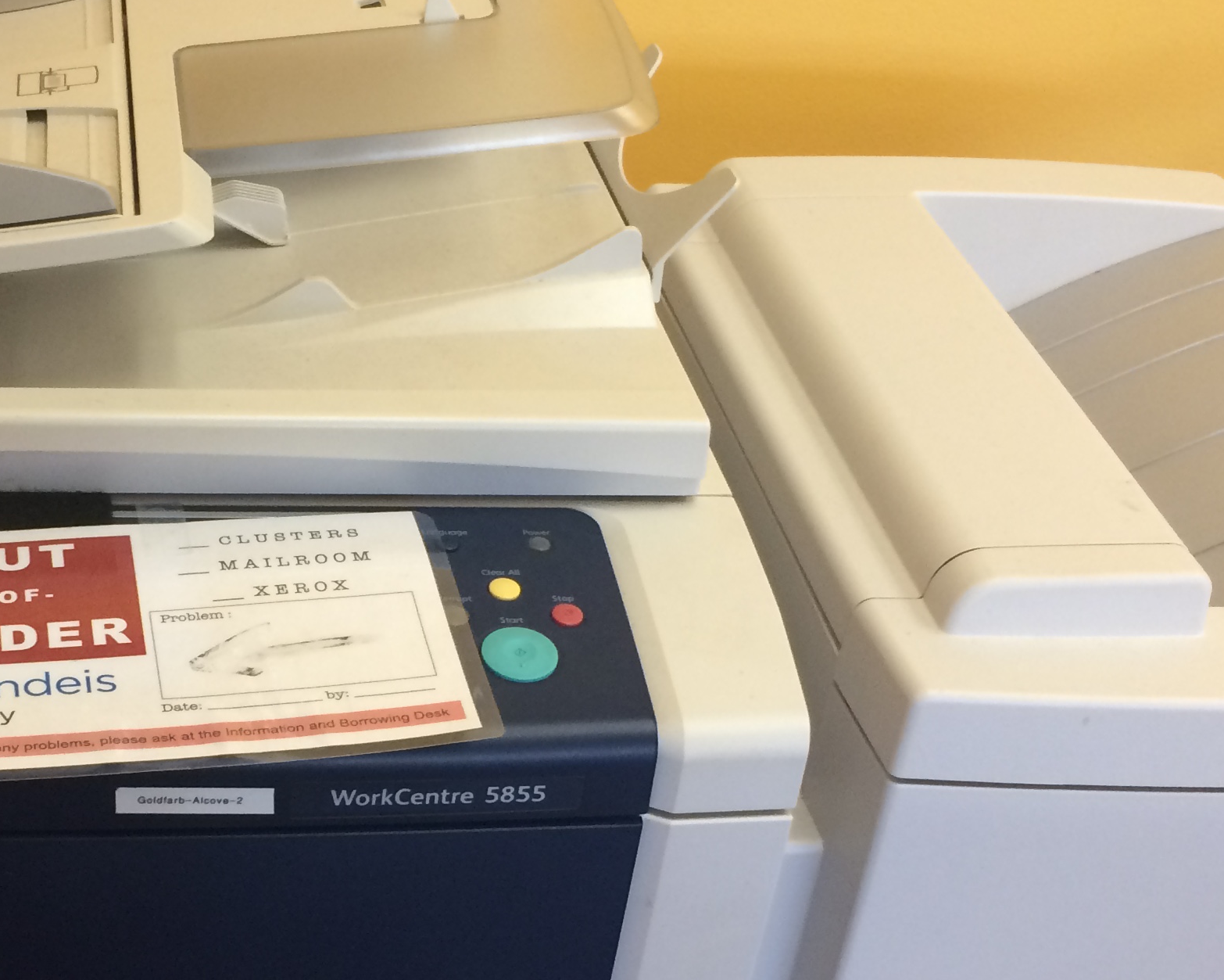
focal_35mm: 59
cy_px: 698
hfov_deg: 31.5
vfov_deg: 25.6
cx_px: 328
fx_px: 2137
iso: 64
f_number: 2.2
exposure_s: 1/30
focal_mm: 4.15
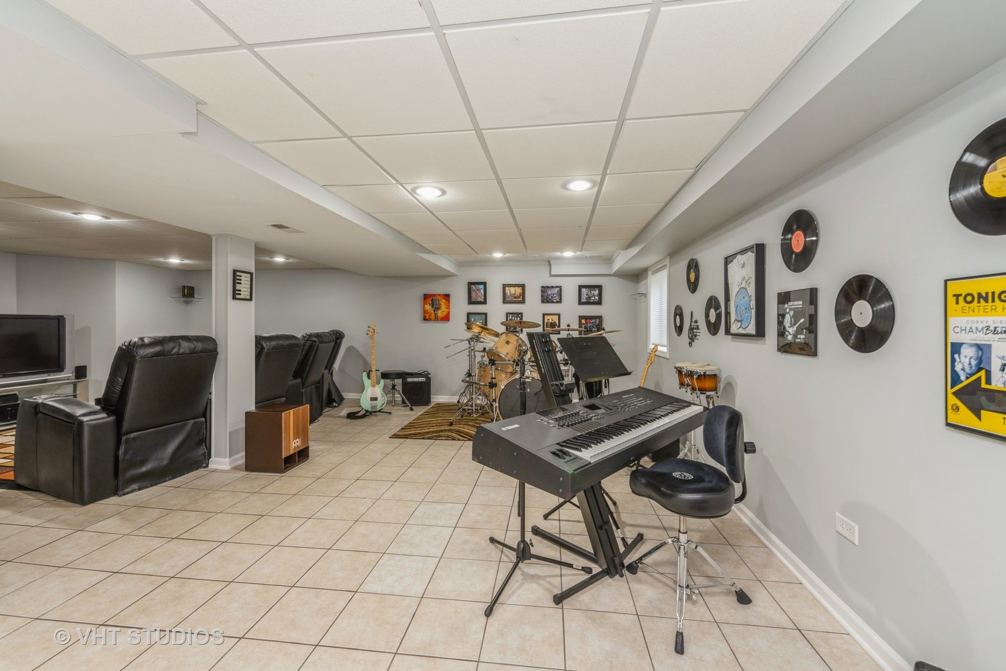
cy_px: 336
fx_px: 391
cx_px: 503
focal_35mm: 14
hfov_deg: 104.3
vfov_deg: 81.2
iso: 200
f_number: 8
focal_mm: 14
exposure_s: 1/5
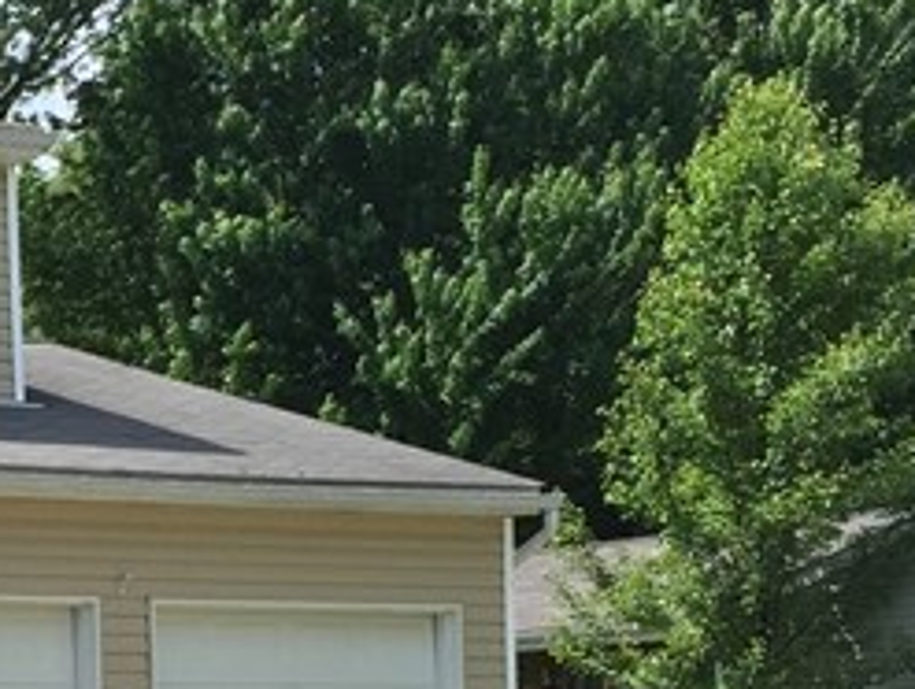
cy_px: 737
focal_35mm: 120
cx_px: -733
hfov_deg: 14.4
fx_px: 3177
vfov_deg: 12.2
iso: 32
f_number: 2.2
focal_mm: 4.15
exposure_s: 1/1068
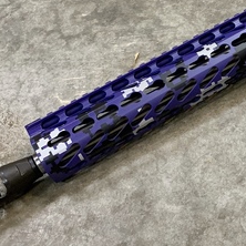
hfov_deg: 18.9
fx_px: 667
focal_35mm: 83
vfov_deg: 20.6
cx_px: 348
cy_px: 38
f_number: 1.8
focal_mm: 4.25
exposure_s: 1/60
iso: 200
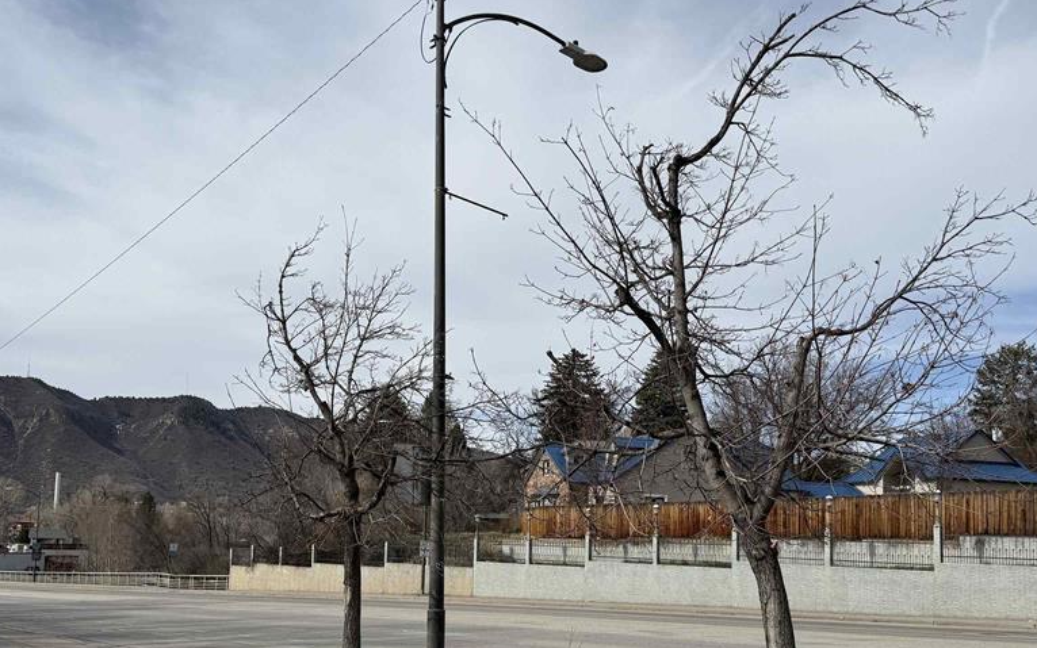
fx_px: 961
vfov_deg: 36.6
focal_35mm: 34
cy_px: 469
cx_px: 509
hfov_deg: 56.7
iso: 80
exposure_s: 1/7353
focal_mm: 6.76
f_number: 1.78
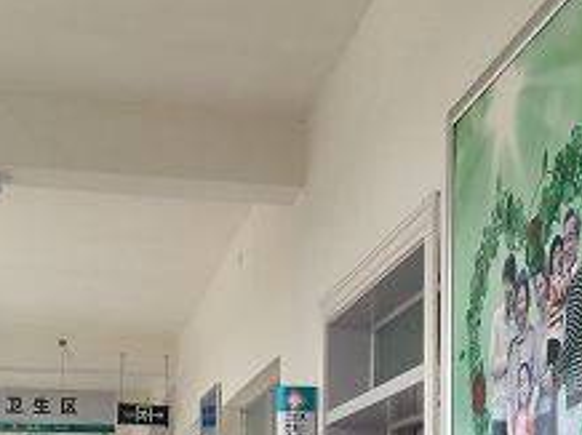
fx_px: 1344
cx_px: 473
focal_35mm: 80
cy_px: 507
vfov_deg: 17.6
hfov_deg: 24.0
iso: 25
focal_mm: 4.15
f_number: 2.2
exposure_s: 1/141
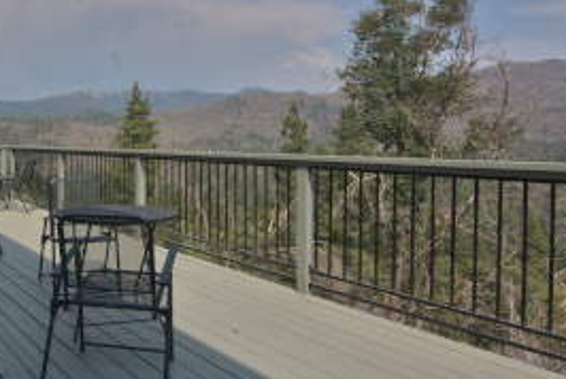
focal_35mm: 29
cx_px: 122
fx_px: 454
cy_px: 139
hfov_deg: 59.4
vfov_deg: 44.8
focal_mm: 11
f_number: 16
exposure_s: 1/200
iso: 450
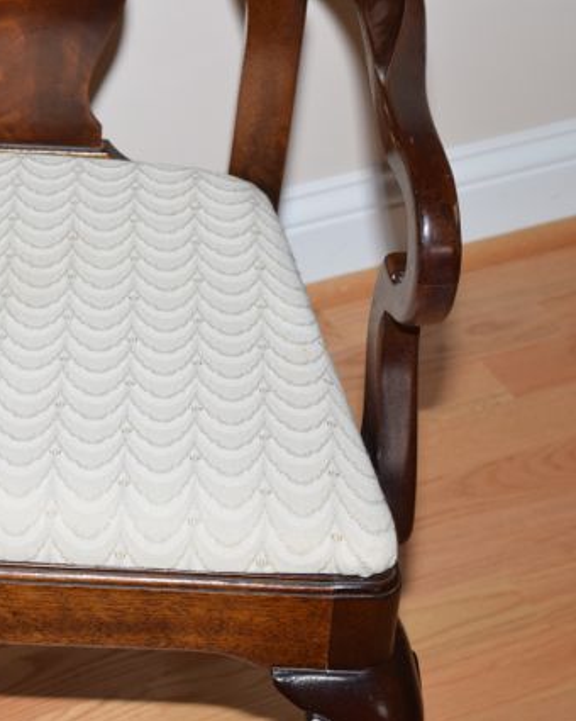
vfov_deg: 16.5
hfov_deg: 13.1
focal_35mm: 117
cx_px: 36
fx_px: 2487
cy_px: 360
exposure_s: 1/125
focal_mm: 55
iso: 800
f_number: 5.6
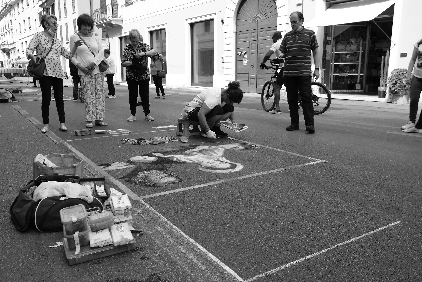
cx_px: 211
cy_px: 141
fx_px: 352
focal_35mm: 30
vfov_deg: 43.6
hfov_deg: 61.9
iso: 160
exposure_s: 1/300
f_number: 5.6
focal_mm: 20
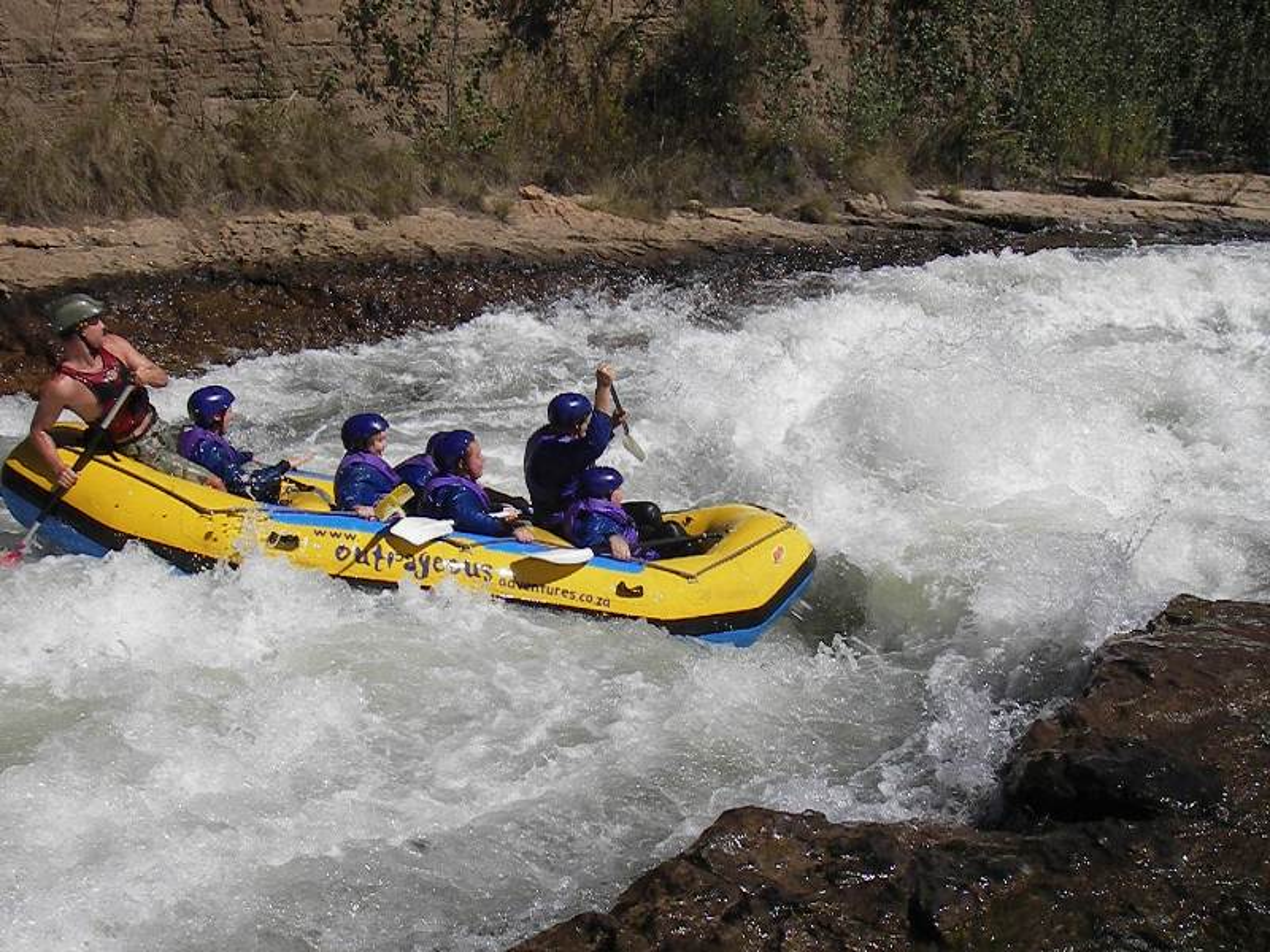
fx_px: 1394
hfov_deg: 49.0
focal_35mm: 38
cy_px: 476
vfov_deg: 37.7
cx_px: 635
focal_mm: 6.3
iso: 50
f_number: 6.6
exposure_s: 1/500
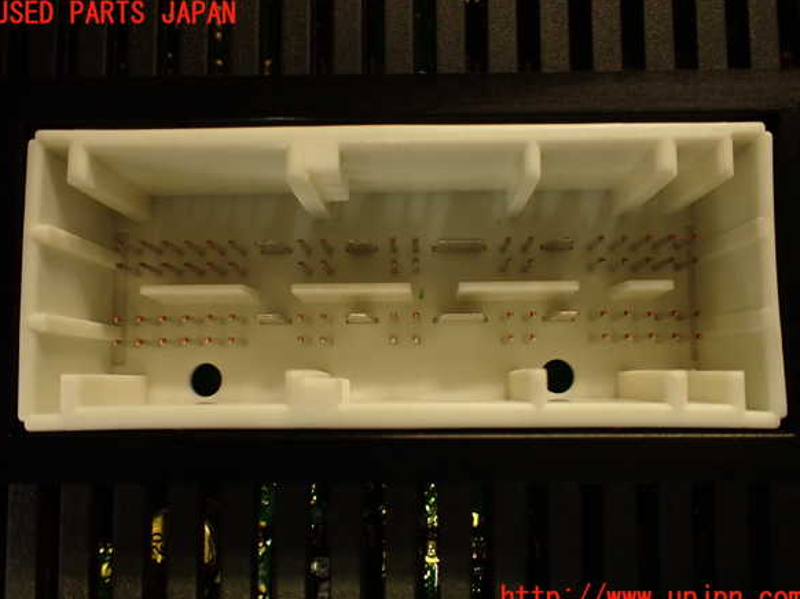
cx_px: 399
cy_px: 306
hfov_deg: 55.4
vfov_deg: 42.9
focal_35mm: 33
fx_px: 762
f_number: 2.4
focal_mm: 5.79
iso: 200
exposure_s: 1/40
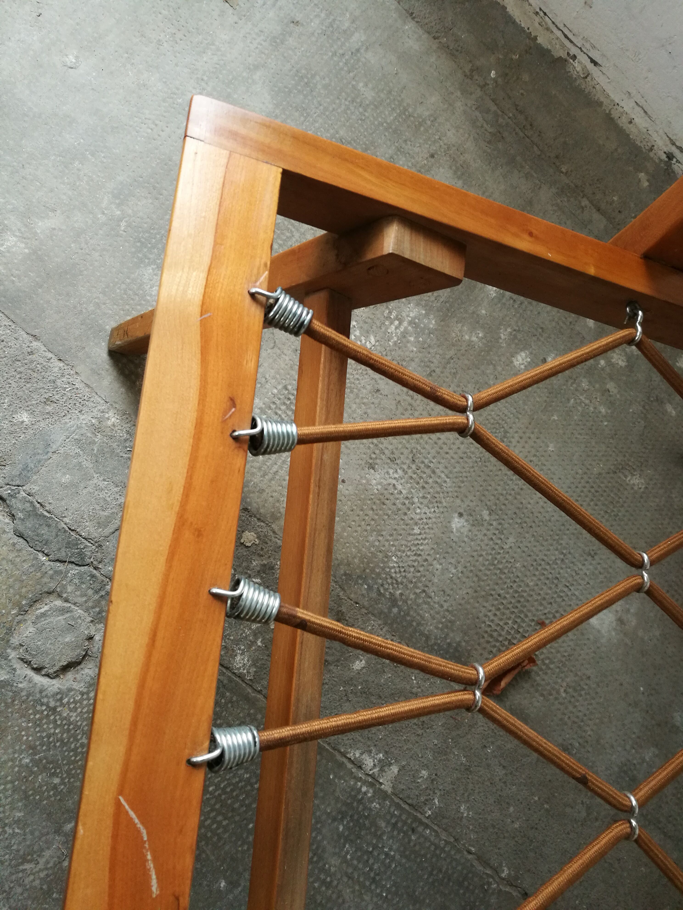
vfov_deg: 65.3
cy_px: 455
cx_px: 342
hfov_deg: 51.4
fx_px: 710
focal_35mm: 27
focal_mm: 4.5
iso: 200
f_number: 2.2
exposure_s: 1/33.3
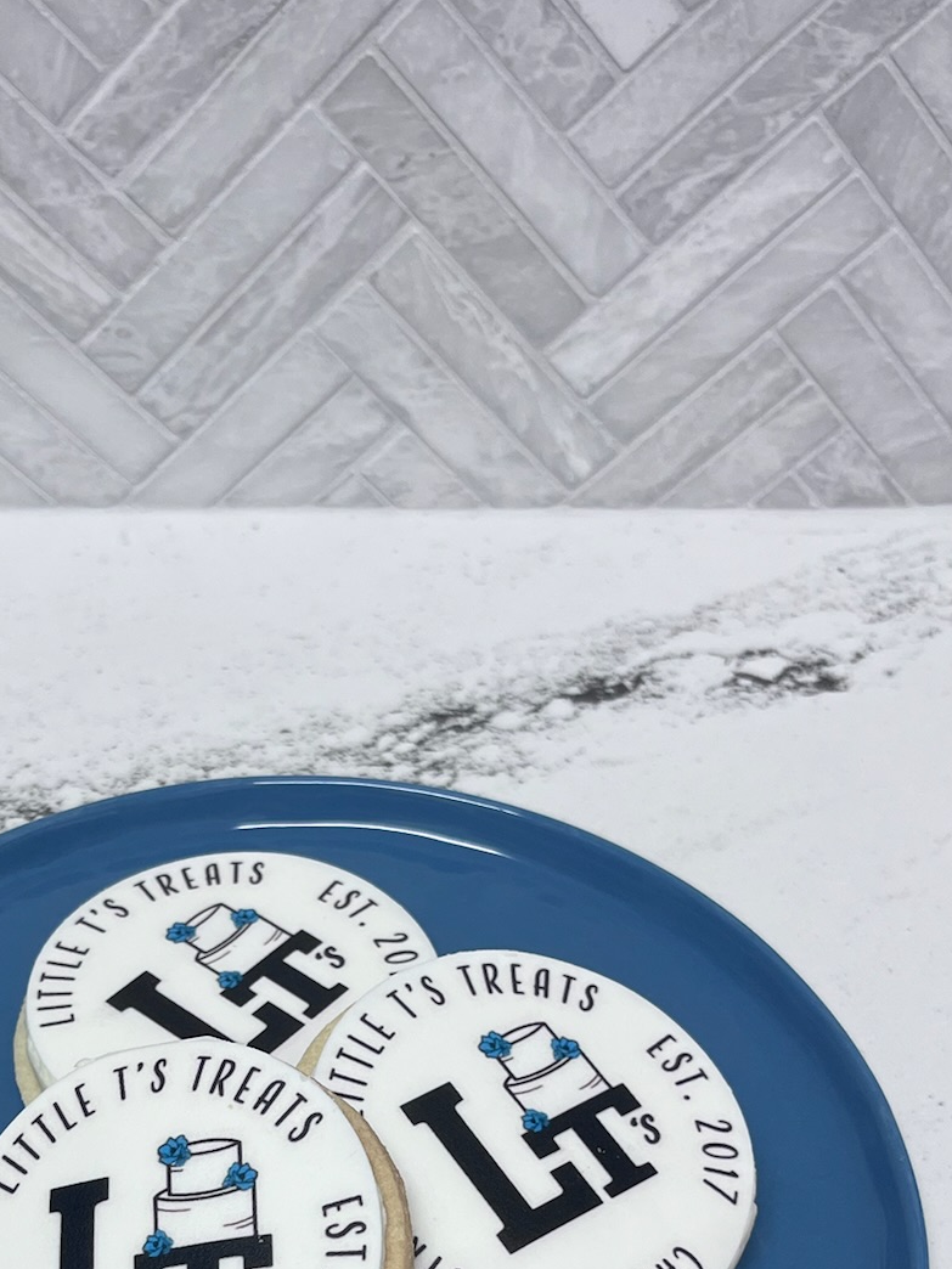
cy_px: 1218
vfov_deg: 34.6
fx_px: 1870
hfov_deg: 28.3
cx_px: 302
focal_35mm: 51
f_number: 1.6
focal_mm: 5.1
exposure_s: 1/120
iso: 80
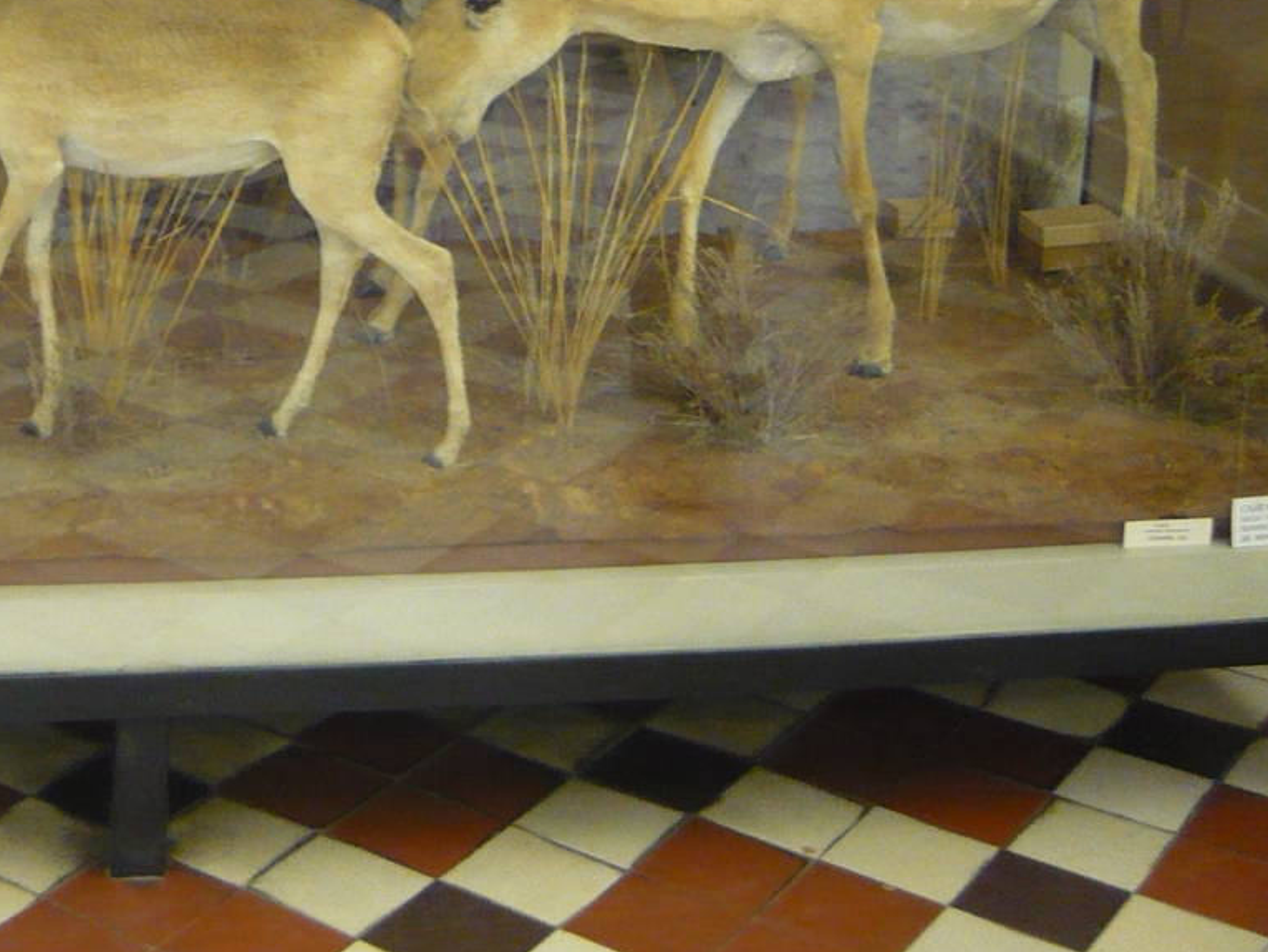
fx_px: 2528
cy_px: 2
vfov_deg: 20.6
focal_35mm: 69
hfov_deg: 26.6
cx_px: -17
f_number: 2.8
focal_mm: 5.5
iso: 400
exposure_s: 1/8
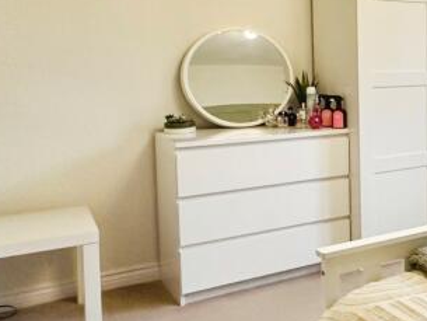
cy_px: 170
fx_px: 580
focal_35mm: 47
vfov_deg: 30.9
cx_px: 566
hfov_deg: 30.8
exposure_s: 1/100
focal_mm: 2.22
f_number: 2.2
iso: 250
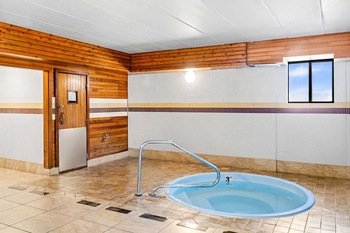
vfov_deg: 45.7
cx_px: 175
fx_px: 277
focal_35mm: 28
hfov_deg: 64.6
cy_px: 116
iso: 400
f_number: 11
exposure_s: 2.5
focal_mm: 28.5
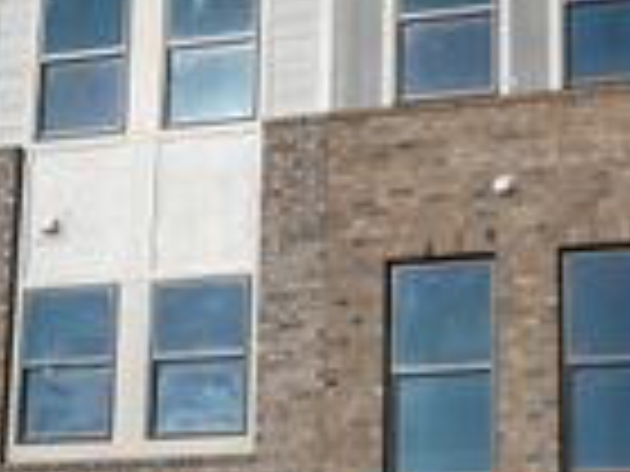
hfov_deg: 17.7
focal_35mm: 111
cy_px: 303
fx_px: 2020
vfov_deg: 13.3
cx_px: 248
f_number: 5.6
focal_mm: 5.4
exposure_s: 1/800
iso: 80
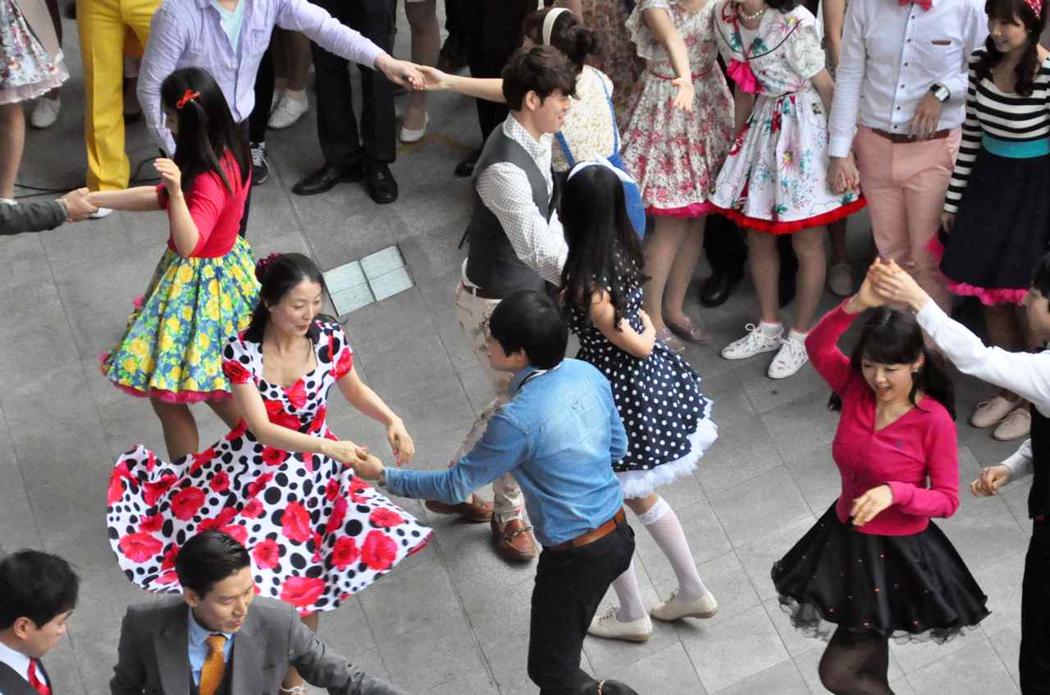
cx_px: 525
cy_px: 348
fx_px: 5063
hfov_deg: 11.8
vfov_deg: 7.9
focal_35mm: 174
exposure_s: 1/160
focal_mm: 116
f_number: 5.6
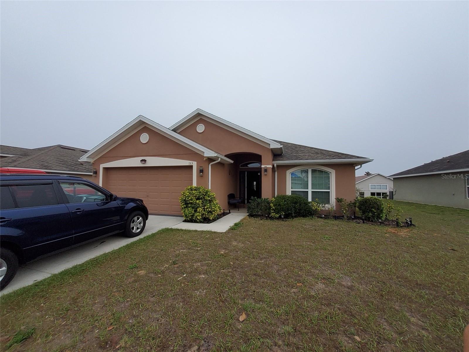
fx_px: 176
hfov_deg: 106.2
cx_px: 234
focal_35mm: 13
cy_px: 176
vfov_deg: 89.9
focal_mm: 1.13
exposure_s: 1/864
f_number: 2.2
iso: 50
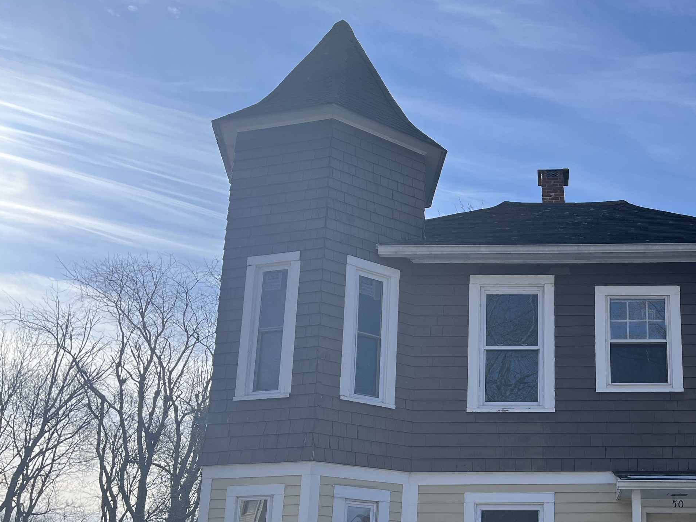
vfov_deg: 33.6
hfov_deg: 42.8
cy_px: 401
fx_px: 844
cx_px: 555
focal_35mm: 42
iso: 50
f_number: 1.6
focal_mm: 5.1
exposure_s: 1/3745
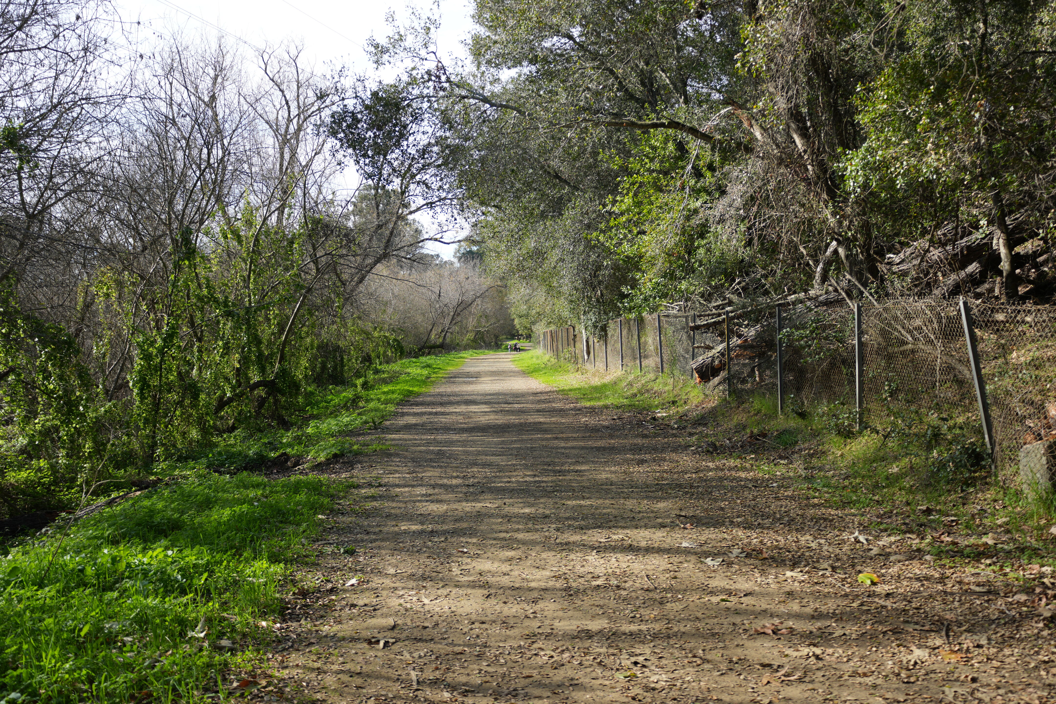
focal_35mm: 34
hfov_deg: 55.8
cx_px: 528
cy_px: 352
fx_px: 997
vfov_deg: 38.9
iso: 160
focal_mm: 34
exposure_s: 1/320
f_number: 4.5
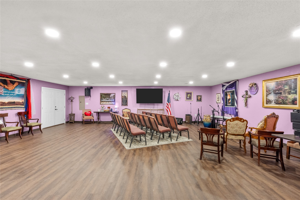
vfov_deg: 73.7
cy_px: 100
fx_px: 133
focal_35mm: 16
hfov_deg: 96.7
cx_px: 150
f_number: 11
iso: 2000
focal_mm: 16
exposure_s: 1/5
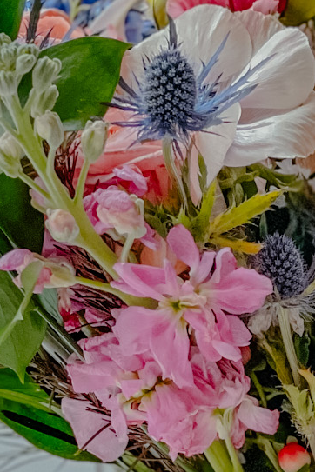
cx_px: 262
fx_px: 2677
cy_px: 409
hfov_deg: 6.7
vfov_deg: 10.0
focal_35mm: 204
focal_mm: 6
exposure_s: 1/120
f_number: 2
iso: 200
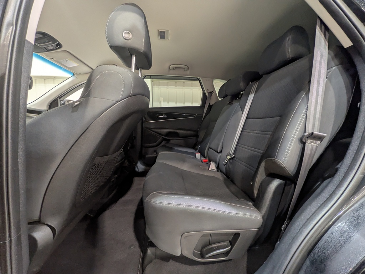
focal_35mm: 14
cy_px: 137
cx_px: 182
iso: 170
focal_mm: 1.83
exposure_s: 1/25
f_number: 2.2
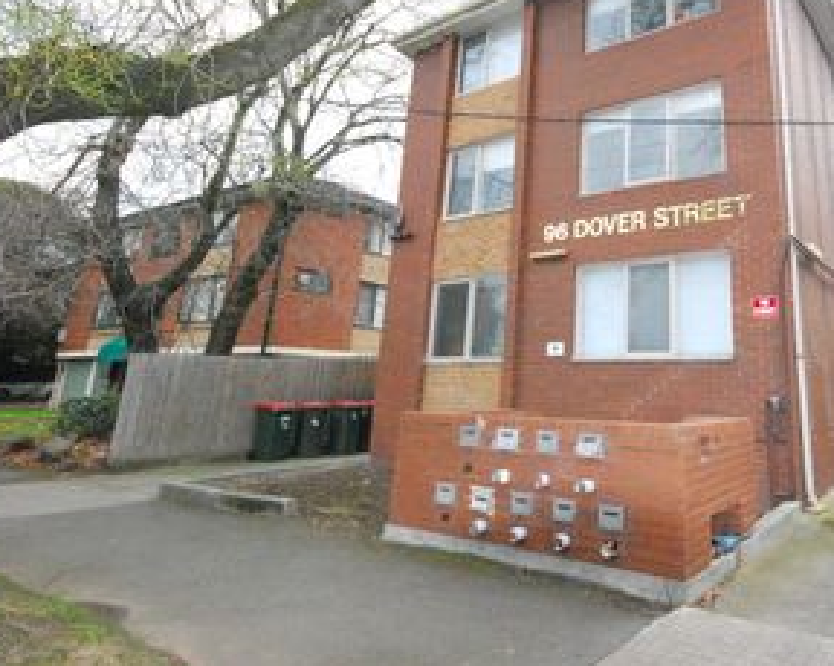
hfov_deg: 69.3
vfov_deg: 59.6
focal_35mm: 23
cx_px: 594
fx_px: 567
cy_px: 227
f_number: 10
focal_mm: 10
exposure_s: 1/200
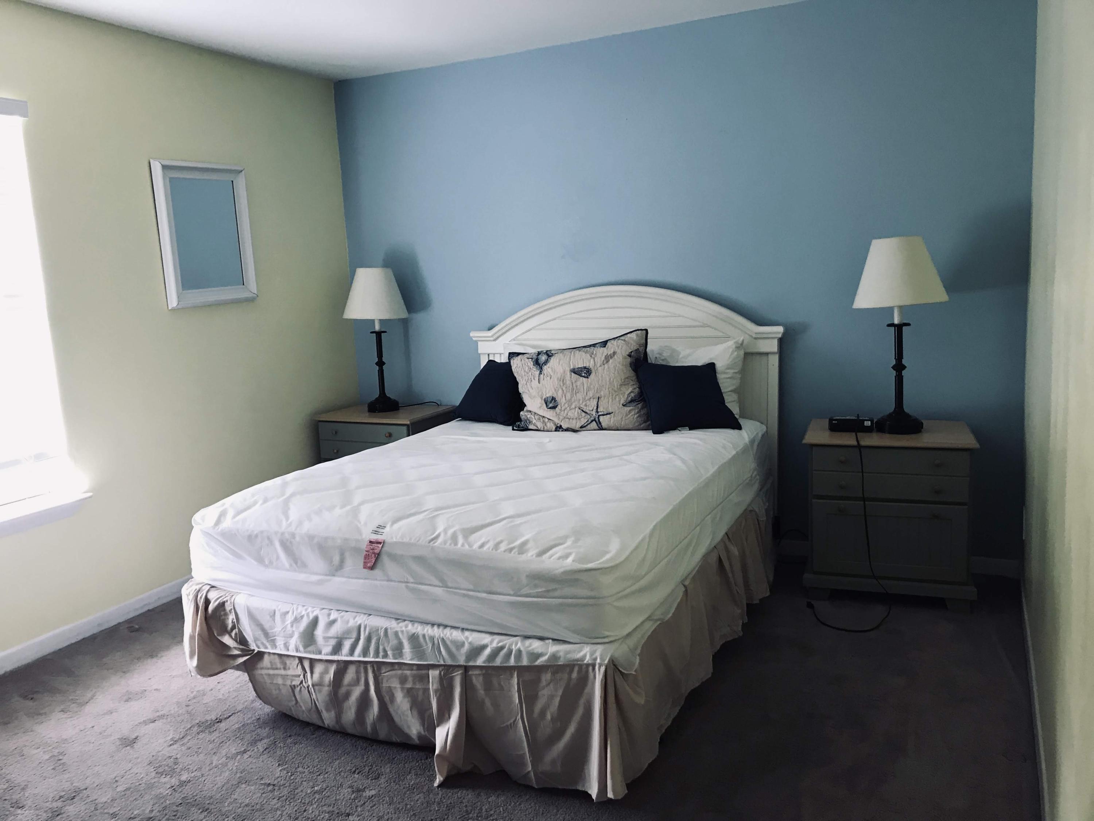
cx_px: 547
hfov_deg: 63.4
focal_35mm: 28
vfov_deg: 49.7
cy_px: 410
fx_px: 885
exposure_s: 1/20
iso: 40
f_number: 1.8
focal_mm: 3.99
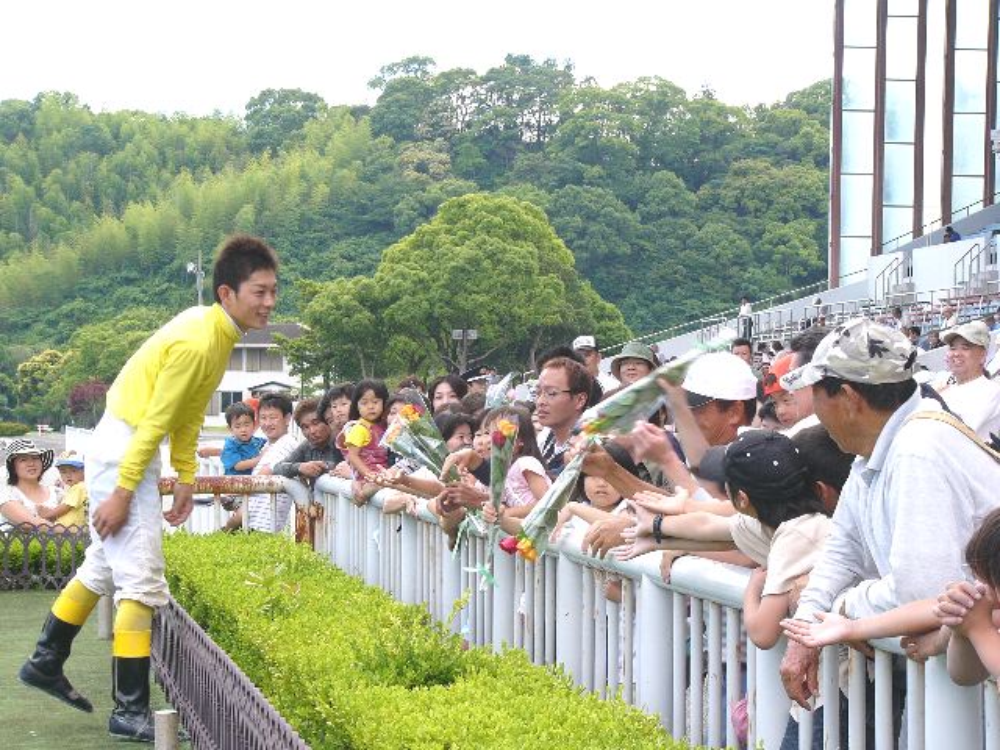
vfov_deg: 18.0
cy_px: 375
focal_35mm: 82
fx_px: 2369
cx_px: 500
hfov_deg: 23.8
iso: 50
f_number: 3.7
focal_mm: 13.7
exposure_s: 1/100
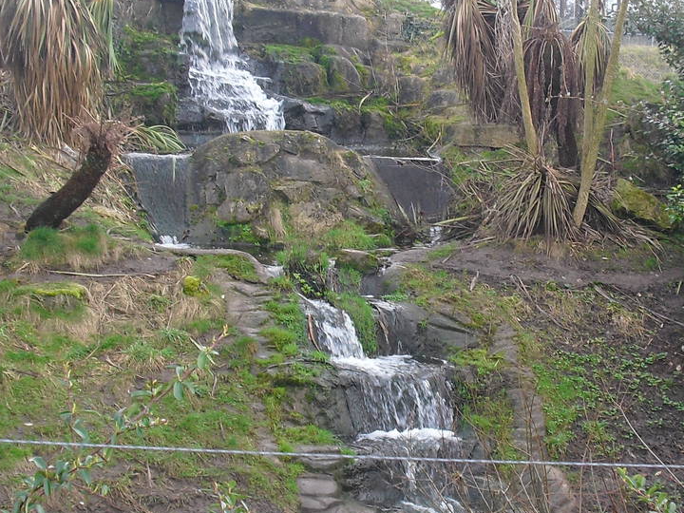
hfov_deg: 24.4
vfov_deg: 18.4
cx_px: 410
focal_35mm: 80
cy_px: 260
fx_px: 1581
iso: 100
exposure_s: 1/100
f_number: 3.1
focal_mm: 6.3
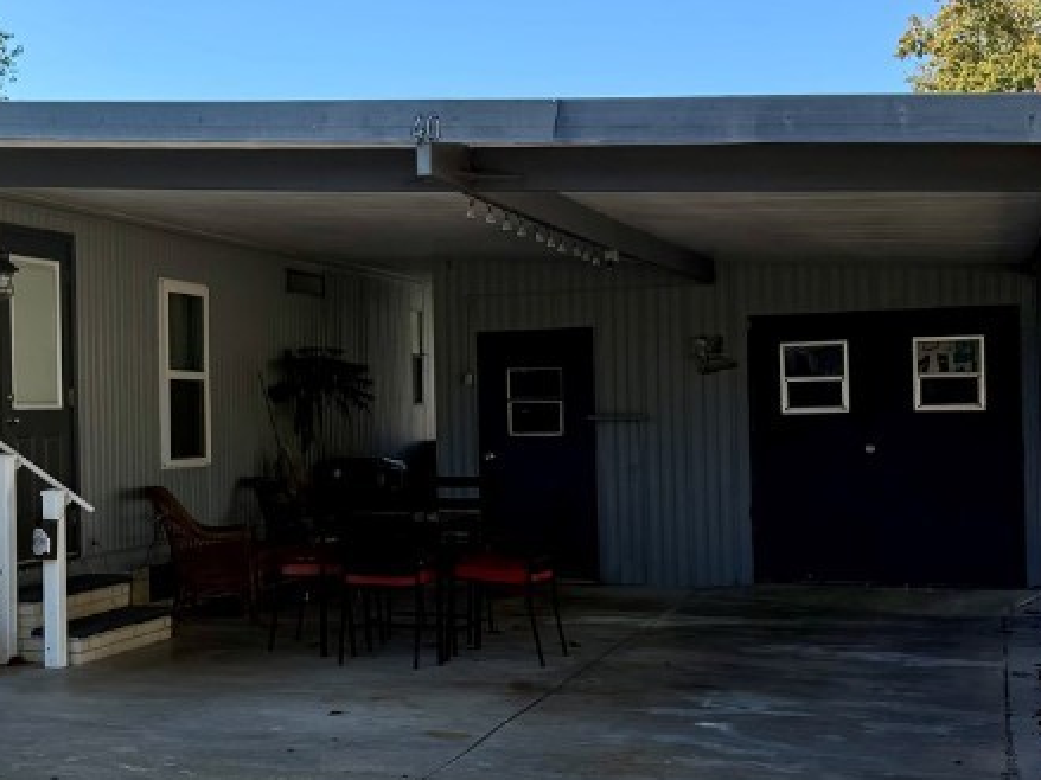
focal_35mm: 56
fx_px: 1684
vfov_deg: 26.1
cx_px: 240
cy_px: 413
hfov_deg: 33.6
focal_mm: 6.76
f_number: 1.78
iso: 80
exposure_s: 1/2232
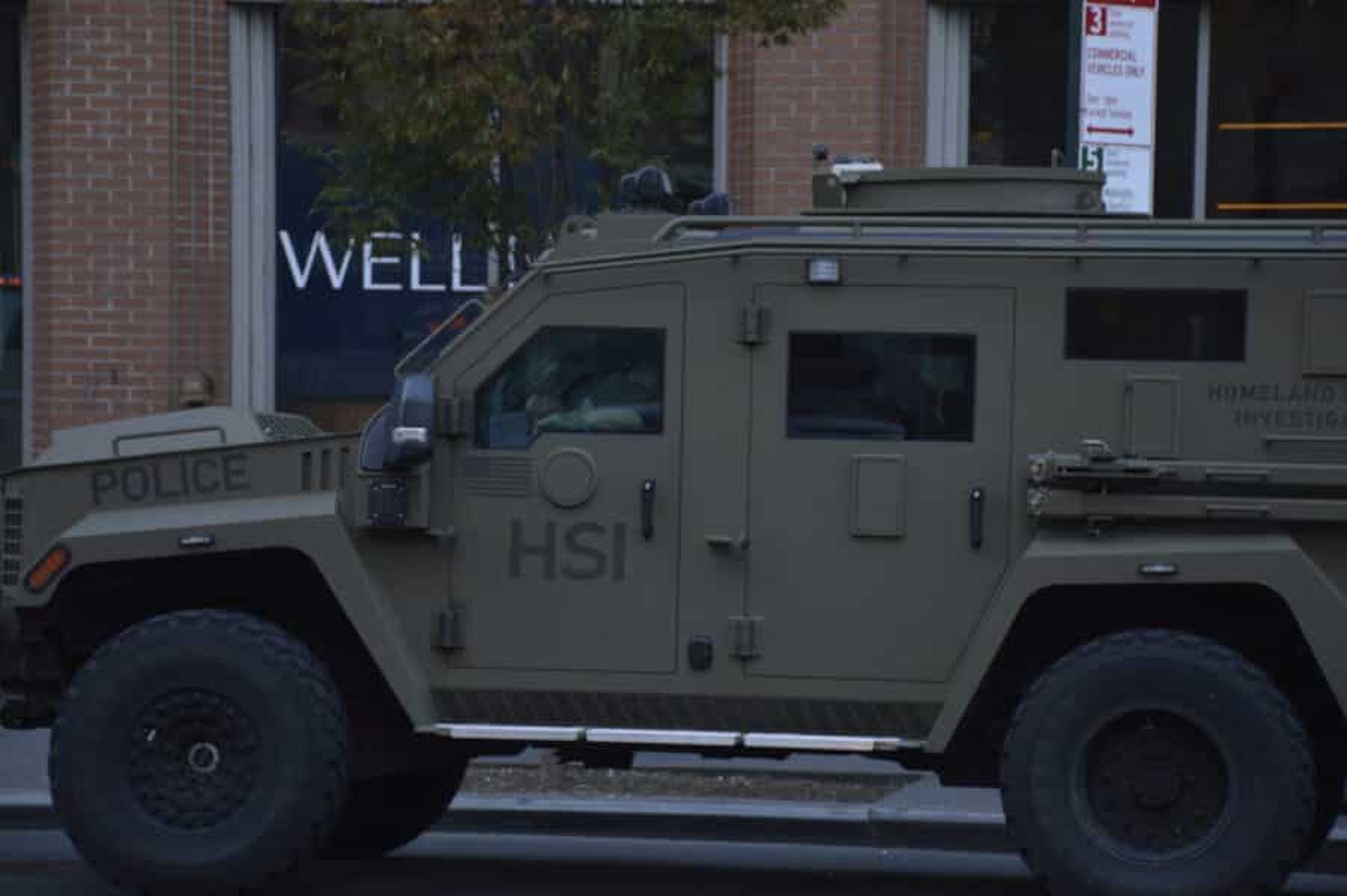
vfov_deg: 9.6
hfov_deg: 14.4
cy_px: 448
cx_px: 674
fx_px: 5328
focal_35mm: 142
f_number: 5.6
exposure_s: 1/100
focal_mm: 95
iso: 200
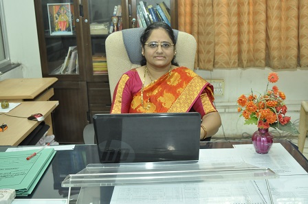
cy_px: 102
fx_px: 371
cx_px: 154
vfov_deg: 30.7
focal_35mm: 44
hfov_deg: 45.0
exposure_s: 1/60
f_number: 5.6
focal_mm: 29
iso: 1100
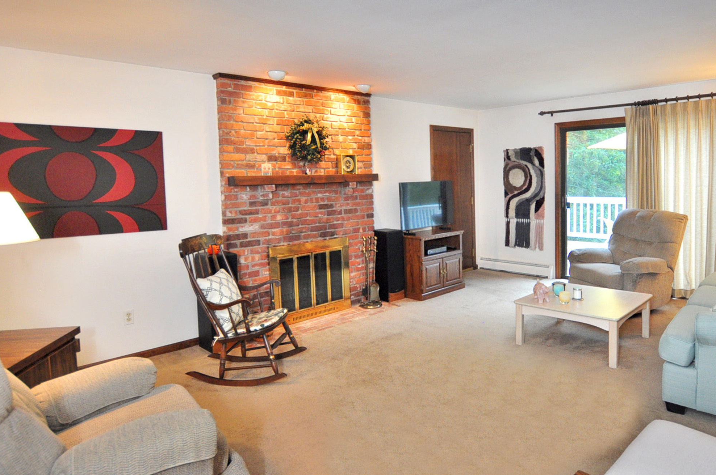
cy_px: 197
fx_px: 437
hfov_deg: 78.1
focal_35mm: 22
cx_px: 413
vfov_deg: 56.8
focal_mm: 10
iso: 800
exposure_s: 1/50
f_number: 3.5
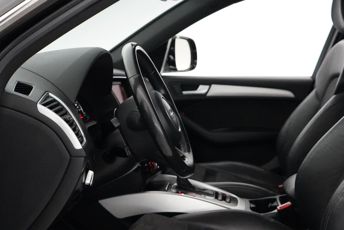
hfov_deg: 36.7
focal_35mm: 54
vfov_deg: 24.9
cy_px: 158
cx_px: 208
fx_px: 516
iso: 12800
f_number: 3.5
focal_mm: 28
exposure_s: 1/160
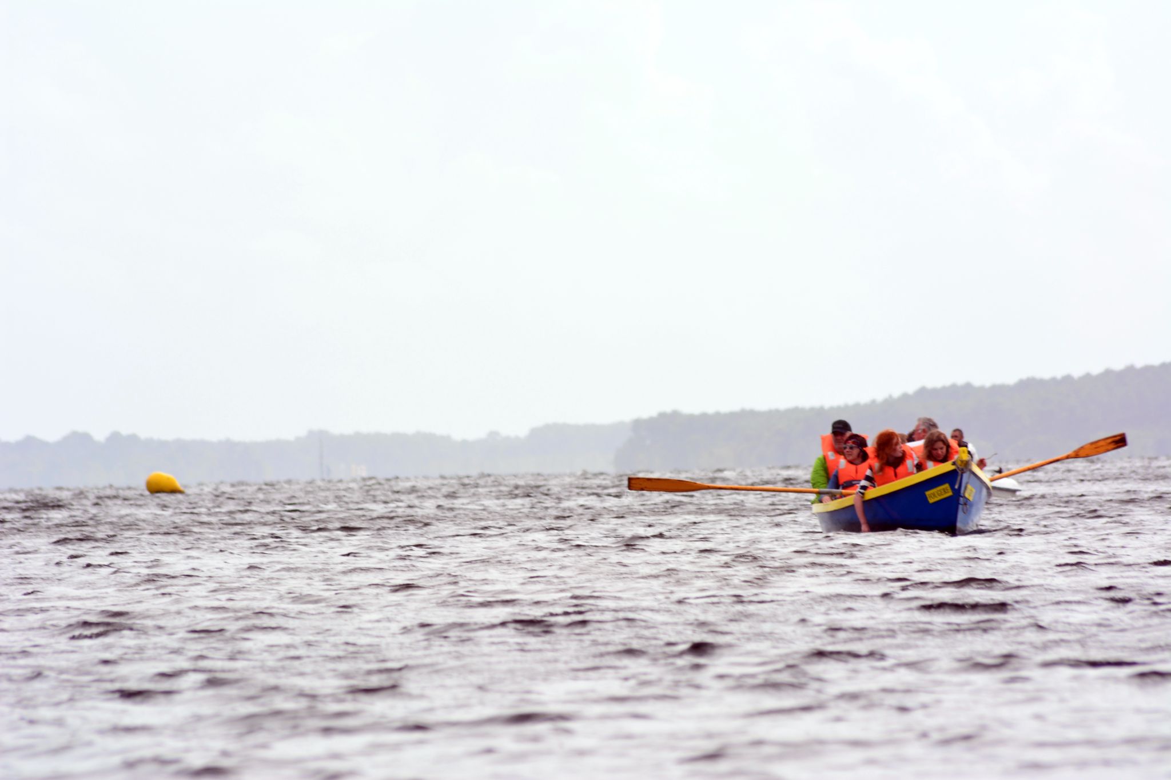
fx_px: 14635
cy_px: 390
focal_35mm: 450
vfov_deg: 3.1
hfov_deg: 4.6
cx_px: 586
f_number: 10
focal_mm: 300
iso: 200
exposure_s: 1/320
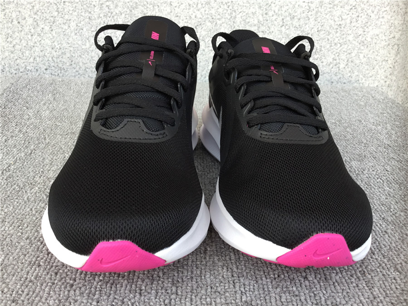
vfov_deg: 45.4
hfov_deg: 58.4
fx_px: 365
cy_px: 153
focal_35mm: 31
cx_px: 204
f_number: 2.4
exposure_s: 1/100
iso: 25
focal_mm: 3.3
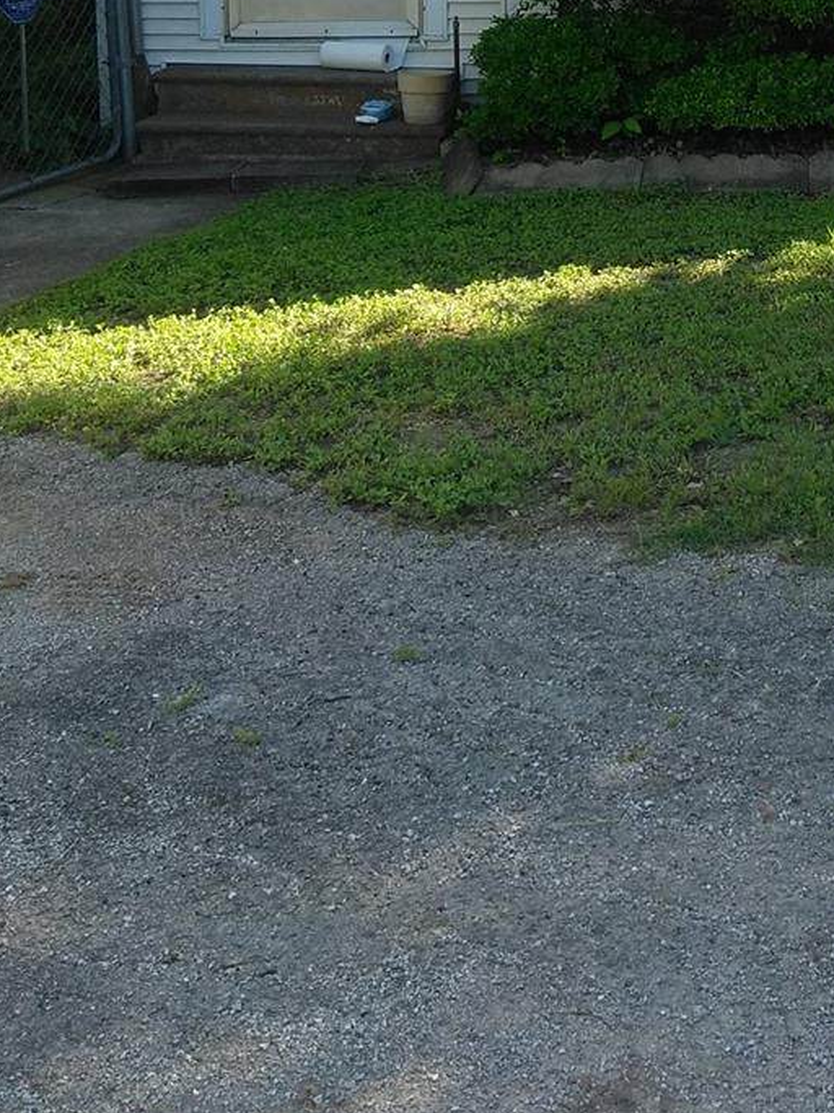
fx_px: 1446
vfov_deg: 37.2
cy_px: -26
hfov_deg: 30.3
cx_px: 800
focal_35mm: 45
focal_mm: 3.46
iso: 100
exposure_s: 1/235
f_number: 2.2
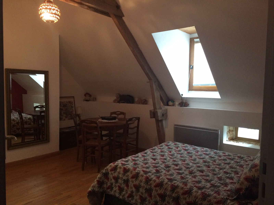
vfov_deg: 48.2
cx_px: 137
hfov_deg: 61.7
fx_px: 230
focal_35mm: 29
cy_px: 102
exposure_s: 1/20
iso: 320
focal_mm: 4.15
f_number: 2.2
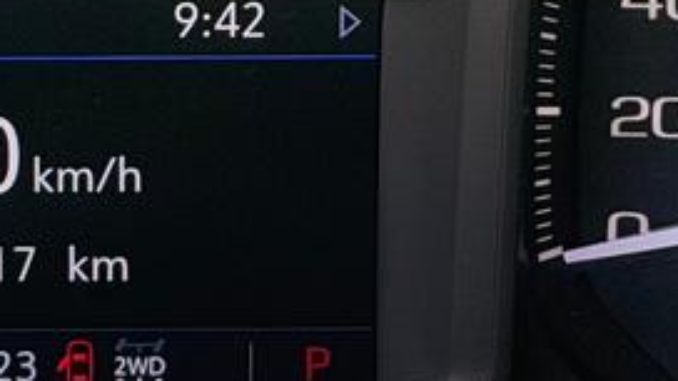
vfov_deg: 4.9
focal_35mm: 246
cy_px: 90
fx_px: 4423
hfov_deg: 8.7
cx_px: 12
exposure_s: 1/279
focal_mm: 6.76
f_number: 1.78
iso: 64
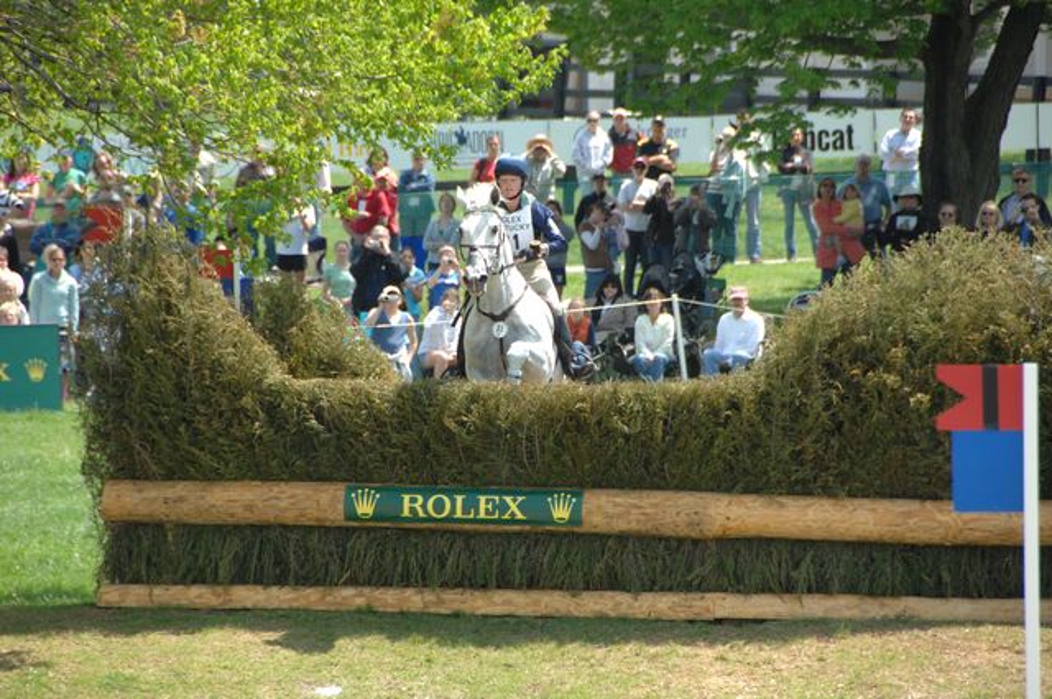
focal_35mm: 300
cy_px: 350
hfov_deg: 6.9
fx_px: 8755
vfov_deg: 4.6
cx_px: 526
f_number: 6
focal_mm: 200
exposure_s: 1/500
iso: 500
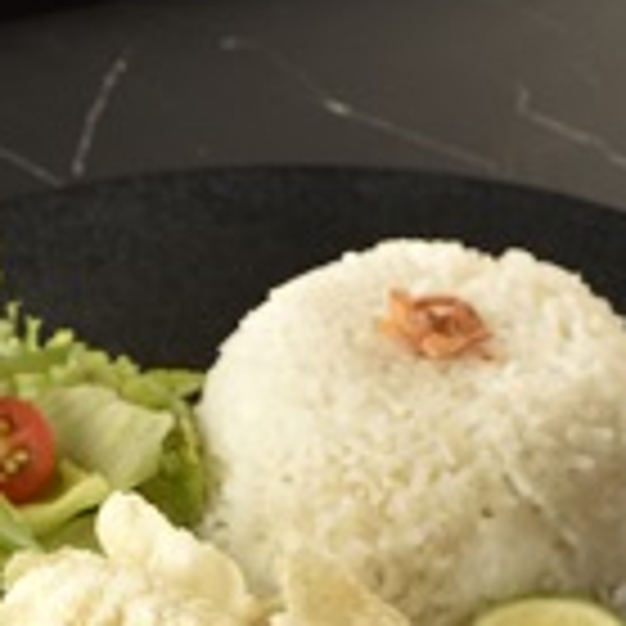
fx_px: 3744
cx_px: 198
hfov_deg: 9.5
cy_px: 1040
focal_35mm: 183
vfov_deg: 9.2
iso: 400
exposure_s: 1/100
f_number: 11
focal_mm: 50
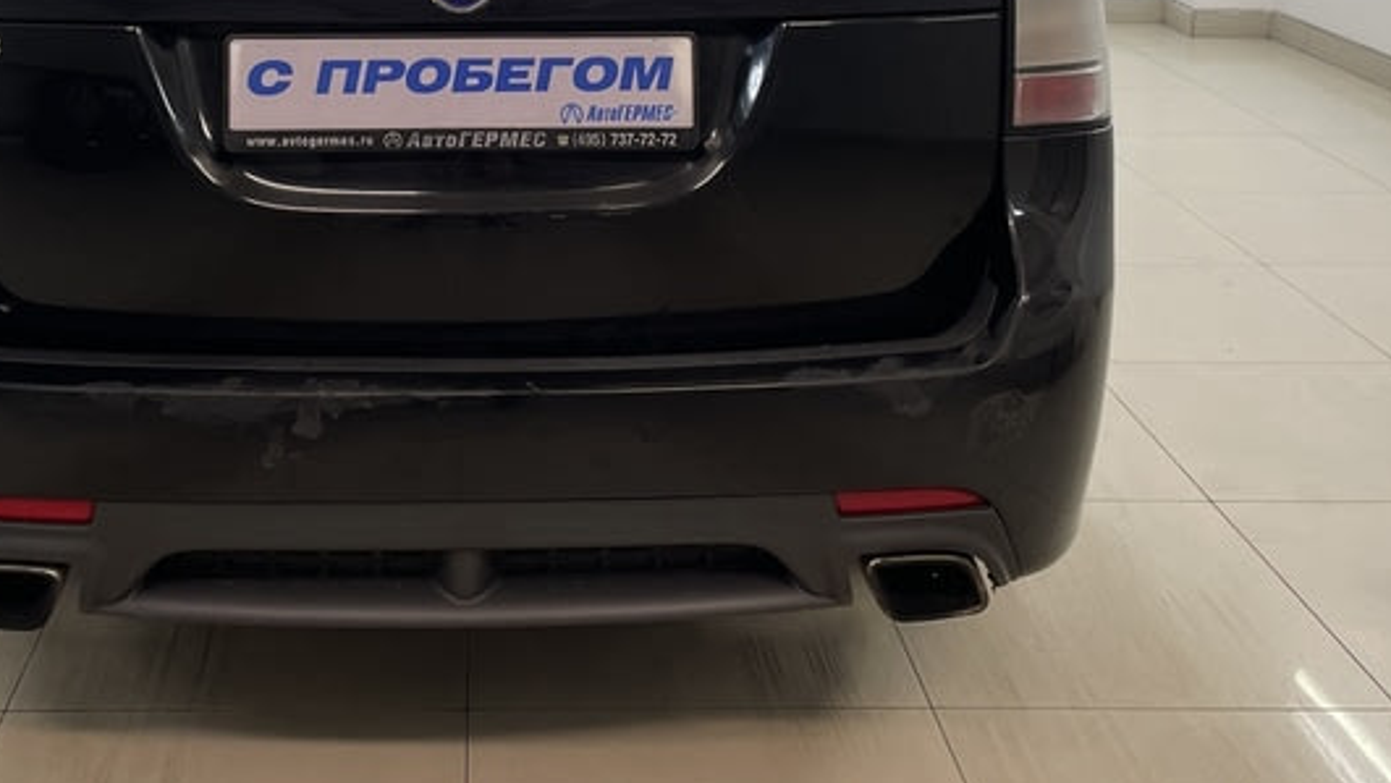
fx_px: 1771
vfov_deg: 23.8
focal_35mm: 48
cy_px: -14
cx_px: 469
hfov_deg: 42.3
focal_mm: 4.2
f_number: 1.6
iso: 50
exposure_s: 1/100
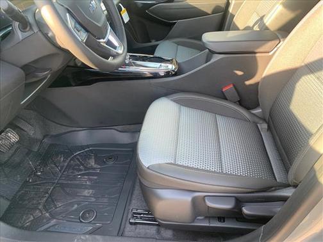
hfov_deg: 67.3
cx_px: 162
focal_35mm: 26
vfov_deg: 53.1
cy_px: 121
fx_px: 243
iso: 100
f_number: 1.8
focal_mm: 4.25
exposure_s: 1/94
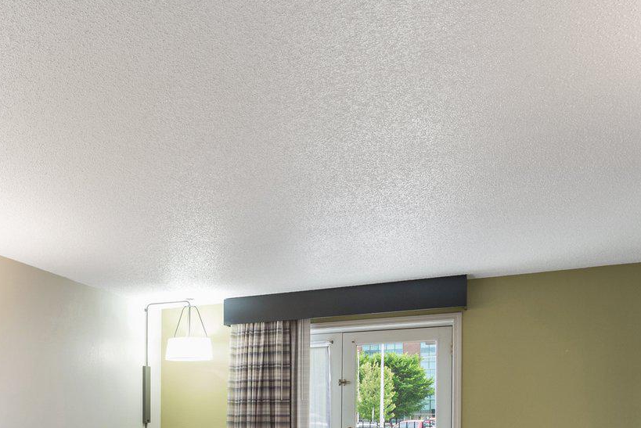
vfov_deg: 33.4
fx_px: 623
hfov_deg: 49.4
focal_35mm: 35
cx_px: 82
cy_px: 464
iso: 400
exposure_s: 1/1.67
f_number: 8
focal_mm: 14
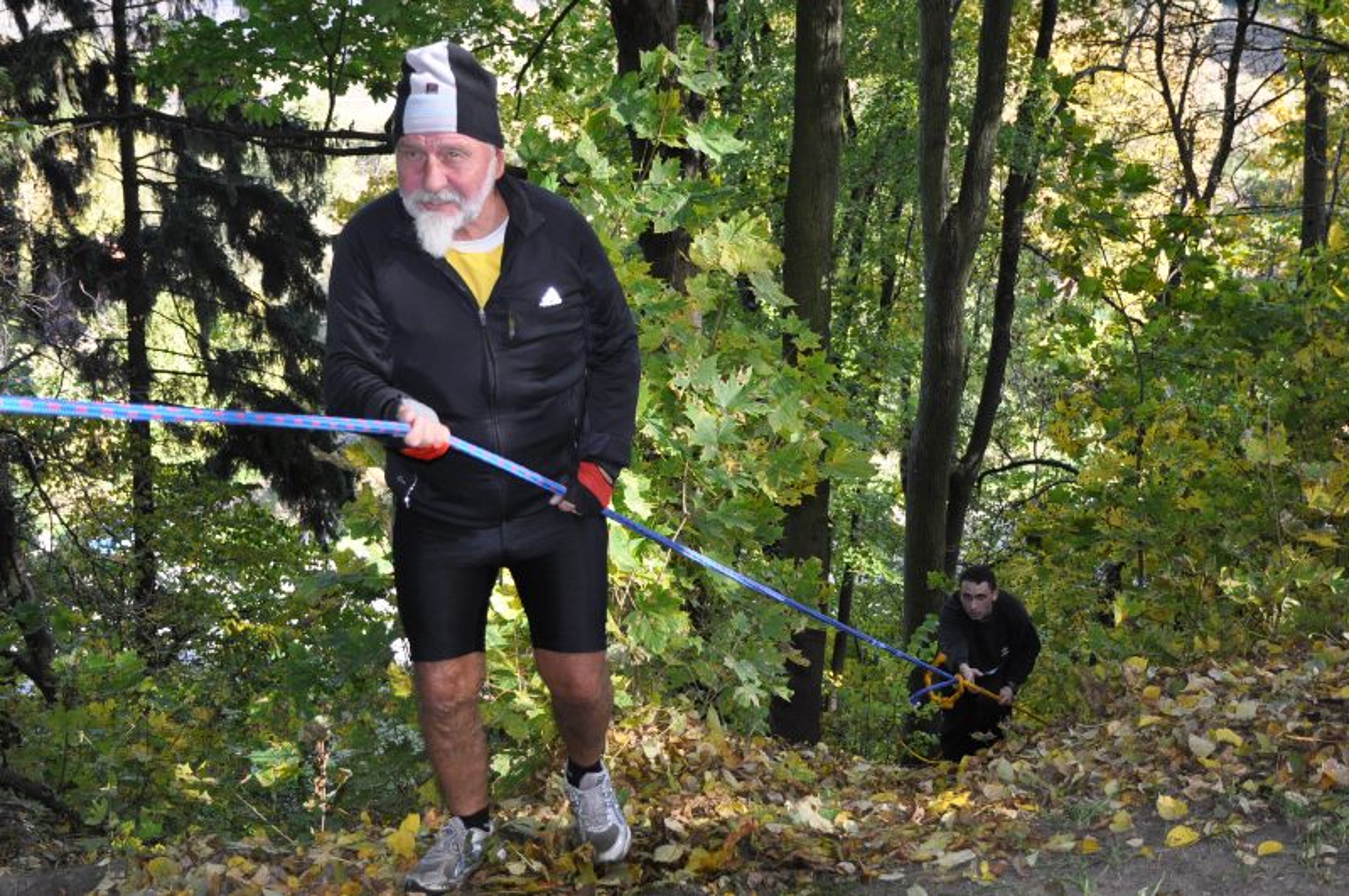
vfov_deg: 31.8
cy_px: 448
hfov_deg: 46.5
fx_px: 1572
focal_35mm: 42
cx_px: 674
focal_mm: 28
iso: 400
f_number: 4.2
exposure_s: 1/160
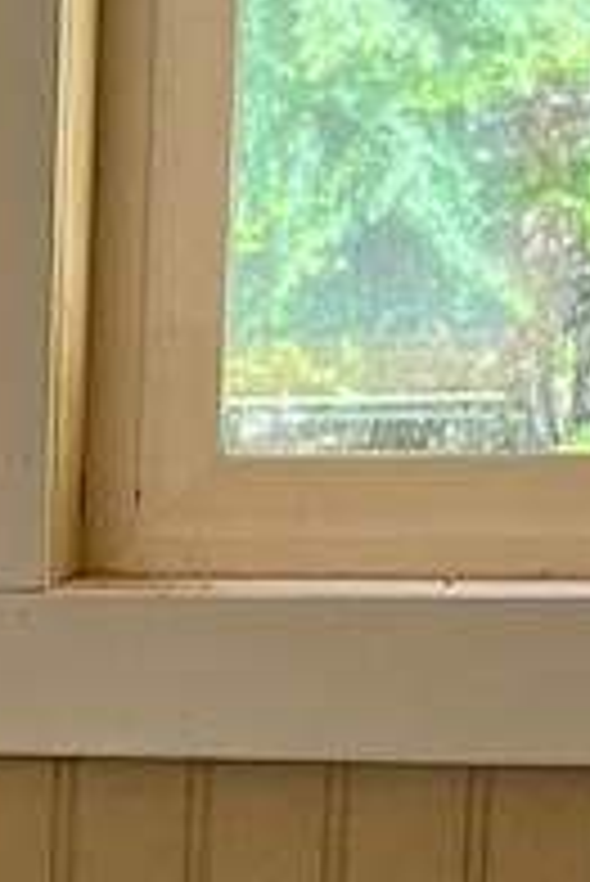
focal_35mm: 188
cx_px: -1585
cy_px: 1044
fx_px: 4613
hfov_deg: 6.3
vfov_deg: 10.7
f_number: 1.6
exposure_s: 1/122
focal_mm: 5.1
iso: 100
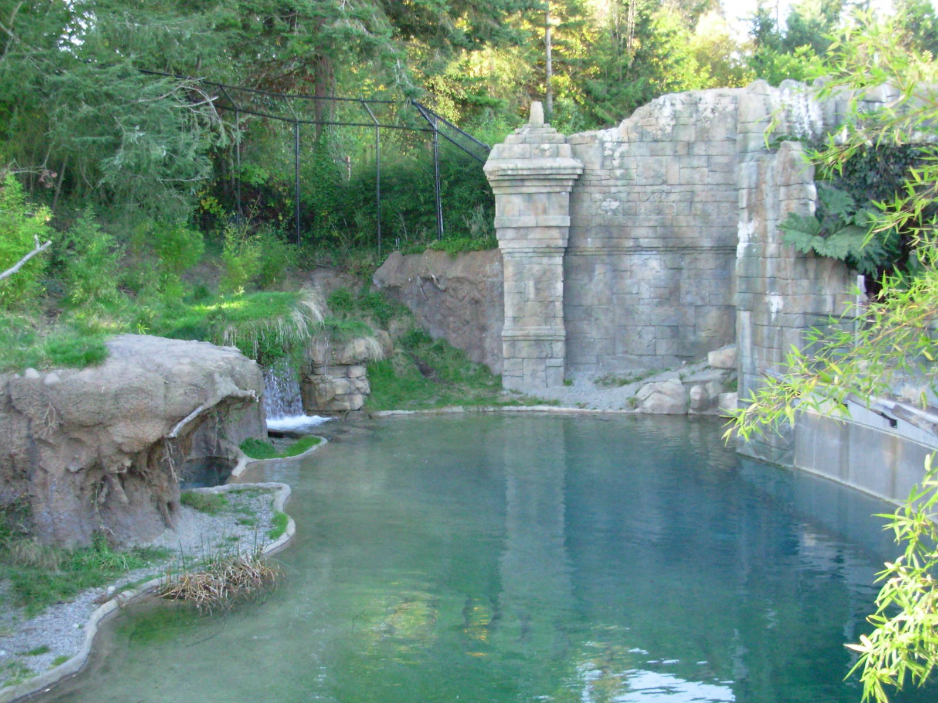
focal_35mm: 45
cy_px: 352
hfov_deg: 42.1
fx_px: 1219
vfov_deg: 32.2
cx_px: 469
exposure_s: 1/128
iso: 200
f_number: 3.1
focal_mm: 7.5
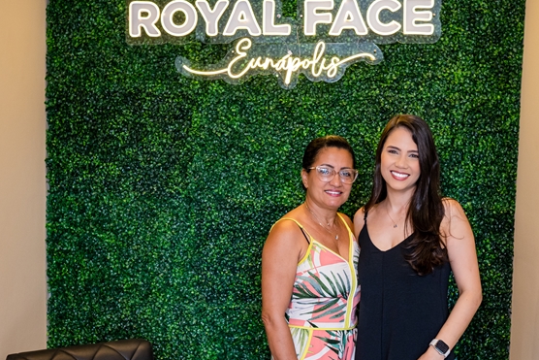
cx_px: 270
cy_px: 205
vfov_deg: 28.1
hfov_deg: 41.1
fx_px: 719
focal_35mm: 48
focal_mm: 24
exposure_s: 1/250
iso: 800
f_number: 2.8
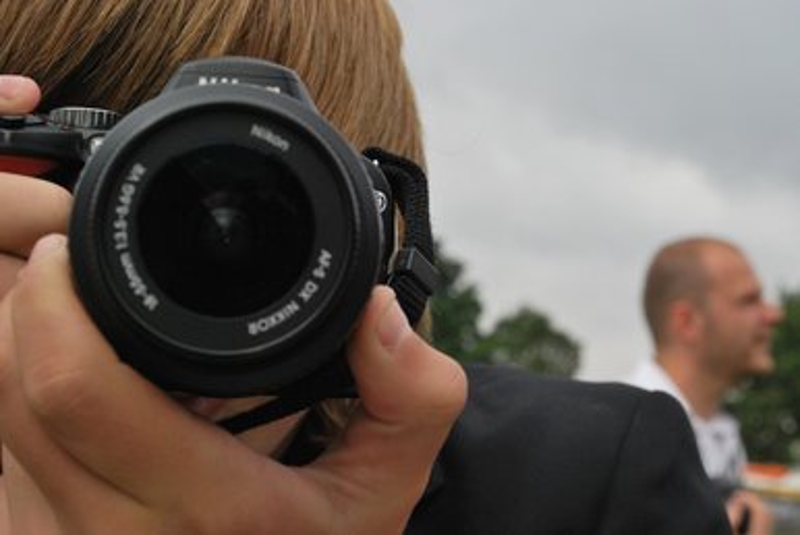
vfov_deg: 19.0
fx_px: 1601
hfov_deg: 28.1
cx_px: 400
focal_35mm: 72
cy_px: 268
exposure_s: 1/500
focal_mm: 48
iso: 400
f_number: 11
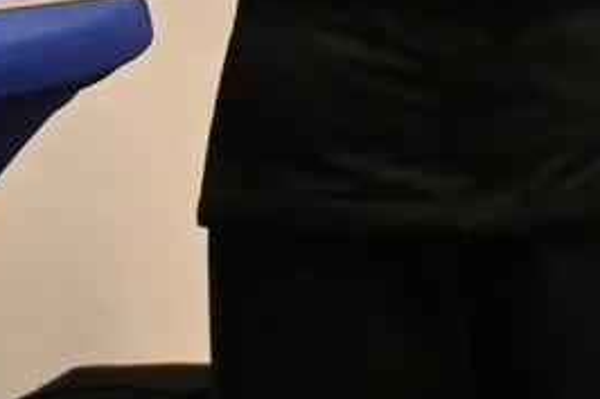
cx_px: 535
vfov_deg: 6.5
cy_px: -331
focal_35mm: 205
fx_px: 3414
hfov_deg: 10.0
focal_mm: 28
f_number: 4.5
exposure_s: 1/125
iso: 3200
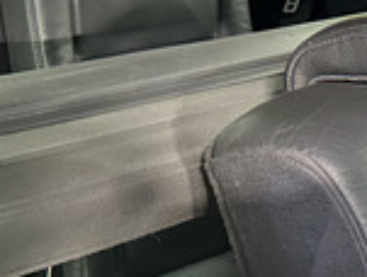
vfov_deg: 14.1
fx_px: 1095
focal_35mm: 103
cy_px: 294
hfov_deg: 18.9
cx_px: 97
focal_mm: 6.86
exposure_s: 1/9
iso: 5000
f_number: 1.78
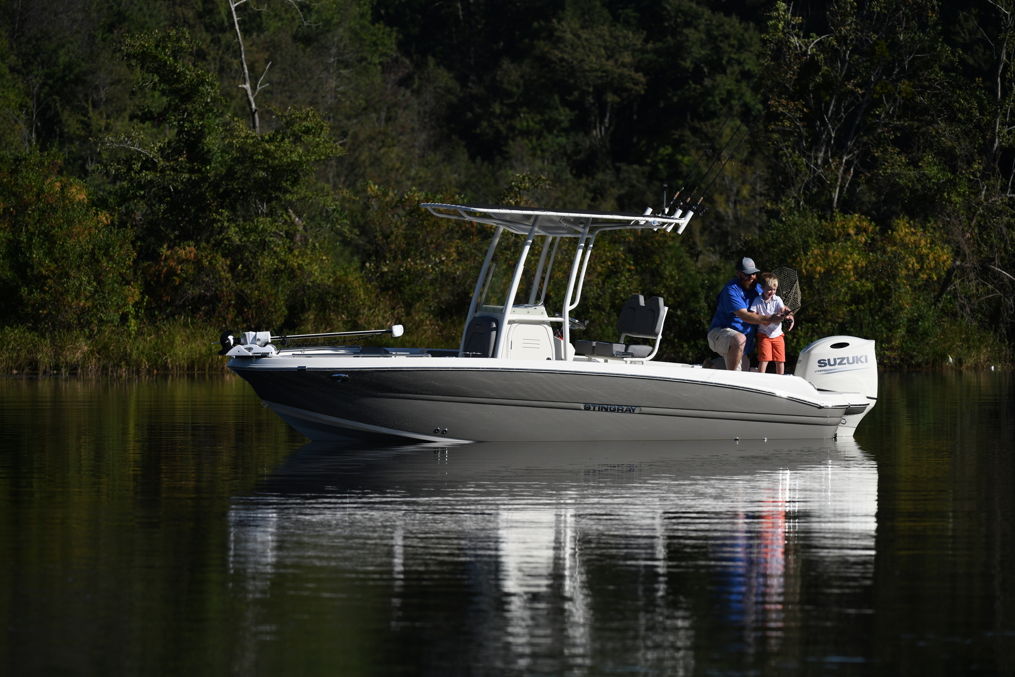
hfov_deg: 9.4
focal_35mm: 220
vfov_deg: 6.2
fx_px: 6202
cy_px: 338
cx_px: 508
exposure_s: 1/4000
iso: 500
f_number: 5.6
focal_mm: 220
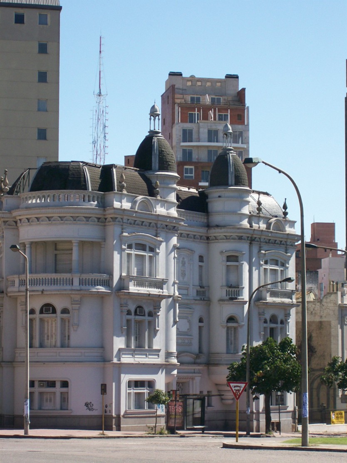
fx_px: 1445
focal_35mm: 108
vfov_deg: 18.2
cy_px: 232
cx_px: 174
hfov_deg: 13.7
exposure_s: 1/406
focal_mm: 18
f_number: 4.8
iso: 80
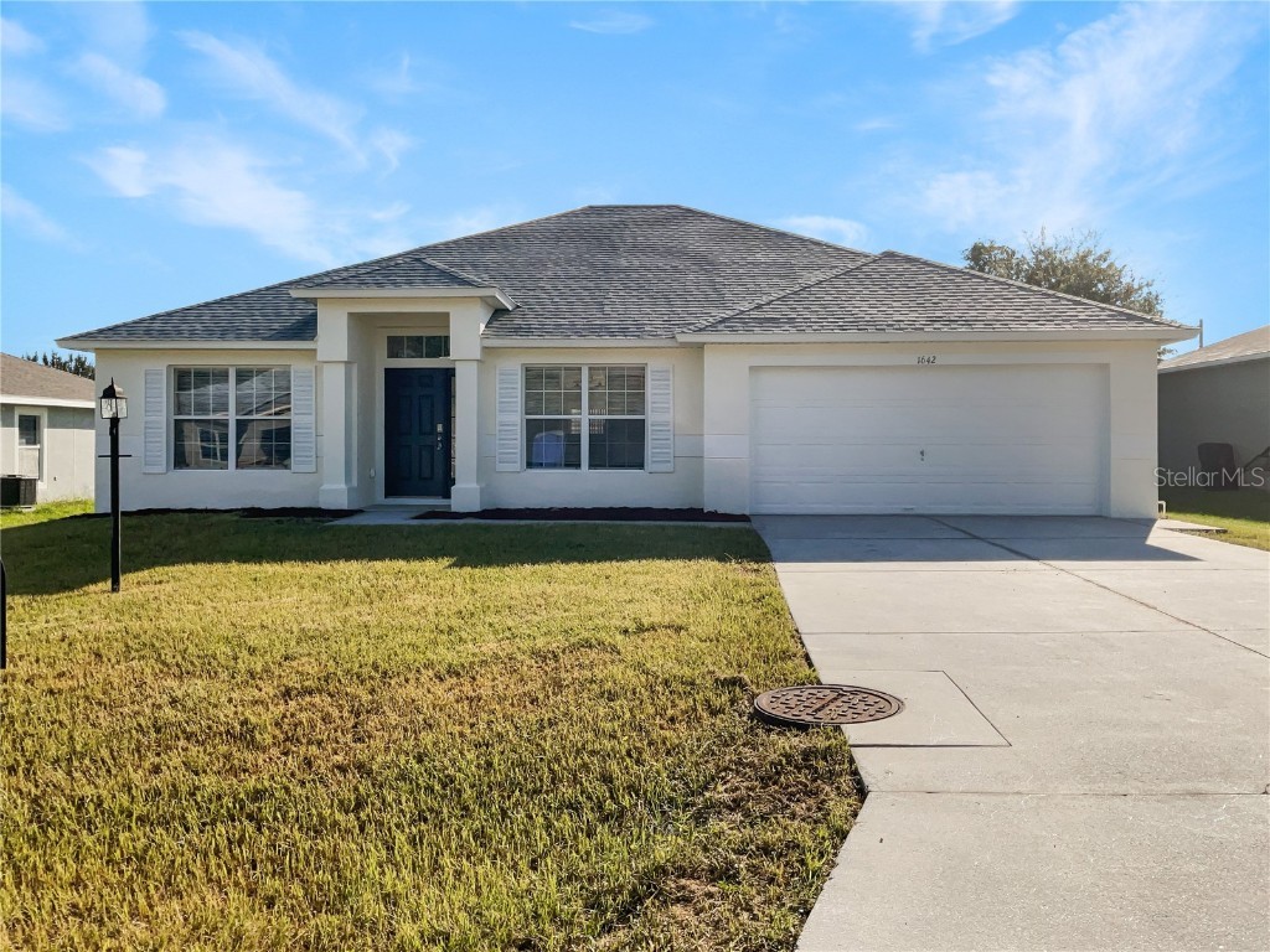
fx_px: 1064
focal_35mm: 29
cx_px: 635
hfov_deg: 61.7
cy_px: 476
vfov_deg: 48.2
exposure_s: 1/2800
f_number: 1.8
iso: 20
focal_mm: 3
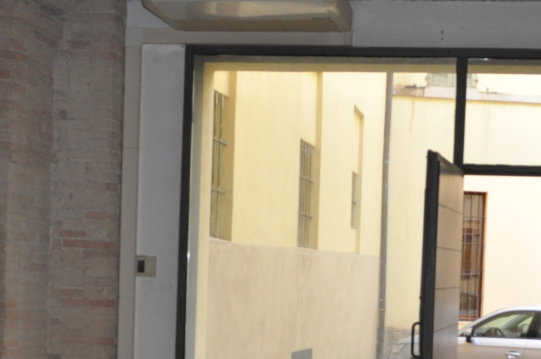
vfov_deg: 20.6
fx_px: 976
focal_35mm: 65
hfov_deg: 30.8
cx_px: 353
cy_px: 297
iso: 800
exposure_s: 1/80
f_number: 3.5
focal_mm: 18
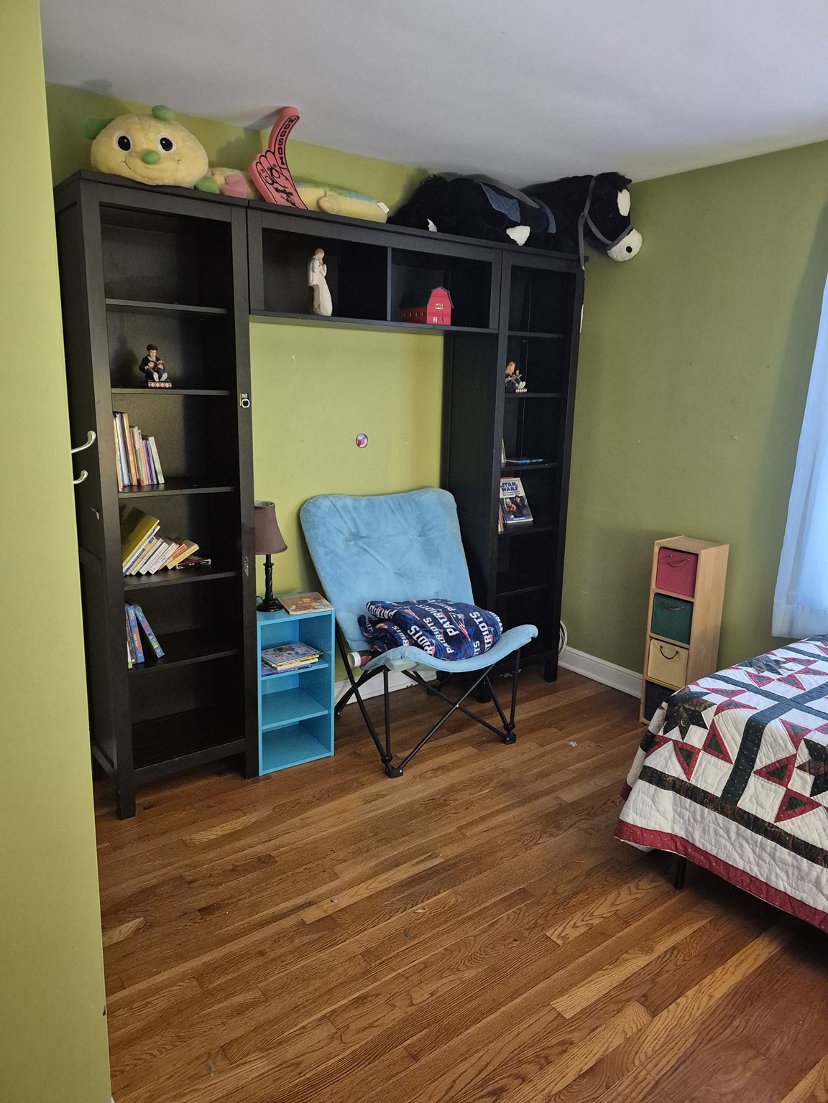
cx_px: 414
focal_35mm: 23
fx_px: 734
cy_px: 552
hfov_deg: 58.9
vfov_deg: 73.9
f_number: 1.8
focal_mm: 5.4
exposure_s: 1/40
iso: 1600
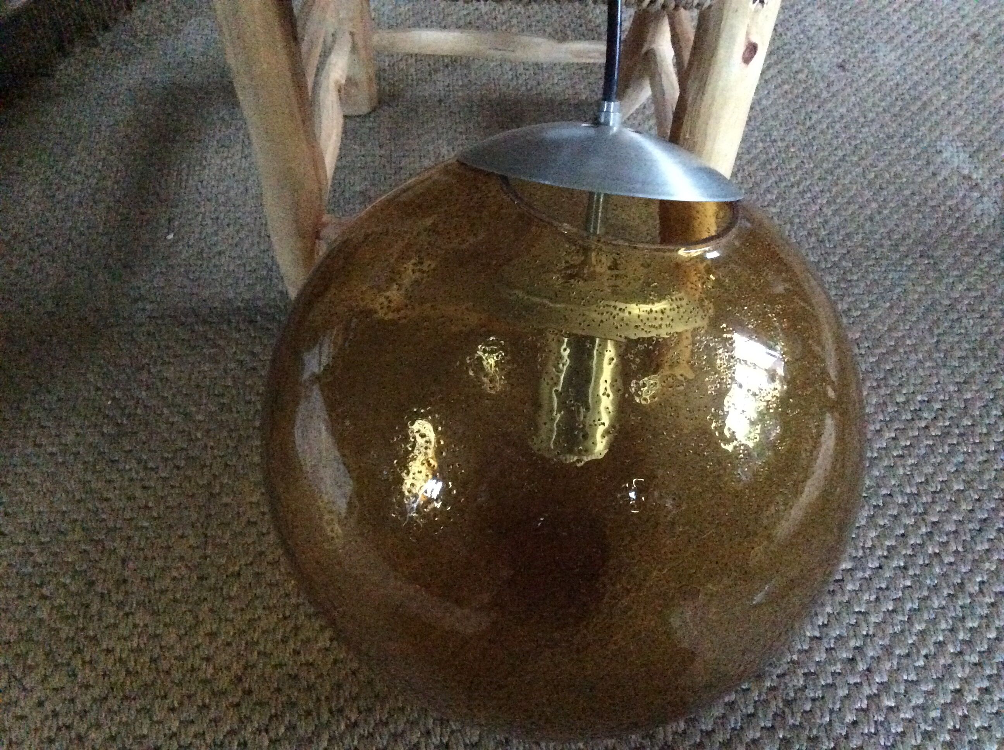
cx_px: 502
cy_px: 375
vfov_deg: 44.1
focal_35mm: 32
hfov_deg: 56.9
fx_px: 927
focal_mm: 3.3
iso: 800
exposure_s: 1/17
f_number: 2.4
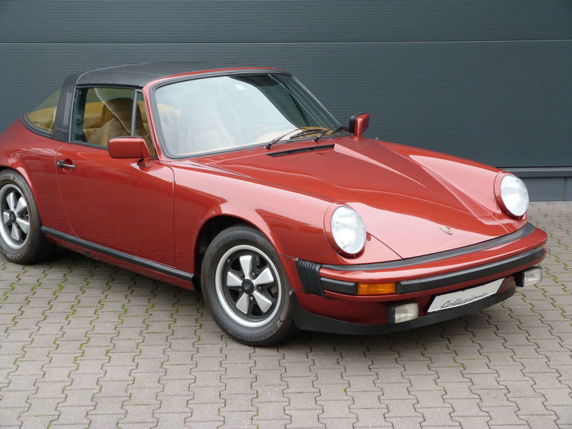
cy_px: 214
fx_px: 1190
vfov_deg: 20.4
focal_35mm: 72
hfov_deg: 27.0
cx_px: 286
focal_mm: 12.9
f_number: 3.3
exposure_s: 1/80
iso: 80
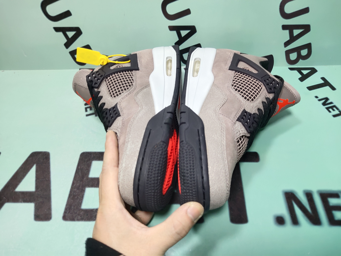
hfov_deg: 60.0
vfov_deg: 46.8
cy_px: 128
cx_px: 170
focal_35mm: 30
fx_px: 296
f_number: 1.79
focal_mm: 4.35
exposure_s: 1/939
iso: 50
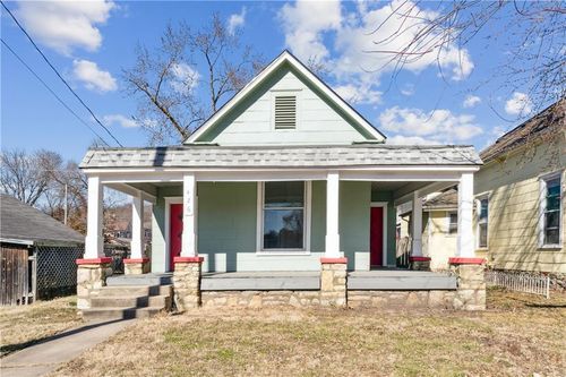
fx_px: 377
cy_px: 188
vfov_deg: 53.1
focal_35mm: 24
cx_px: 283
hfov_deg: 73.8
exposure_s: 1/10
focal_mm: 24
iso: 100
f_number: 22
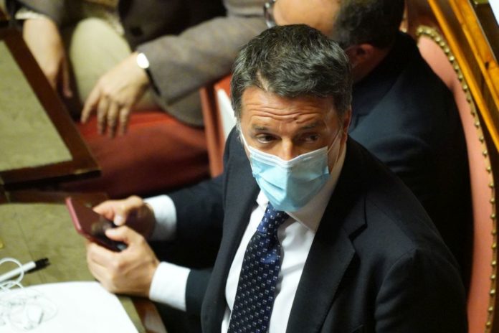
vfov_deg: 2.3
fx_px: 8316
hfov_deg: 3.4
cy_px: 166
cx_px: 250
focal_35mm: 600
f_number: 5.6
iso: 16000
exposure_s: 1/160
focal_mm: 400
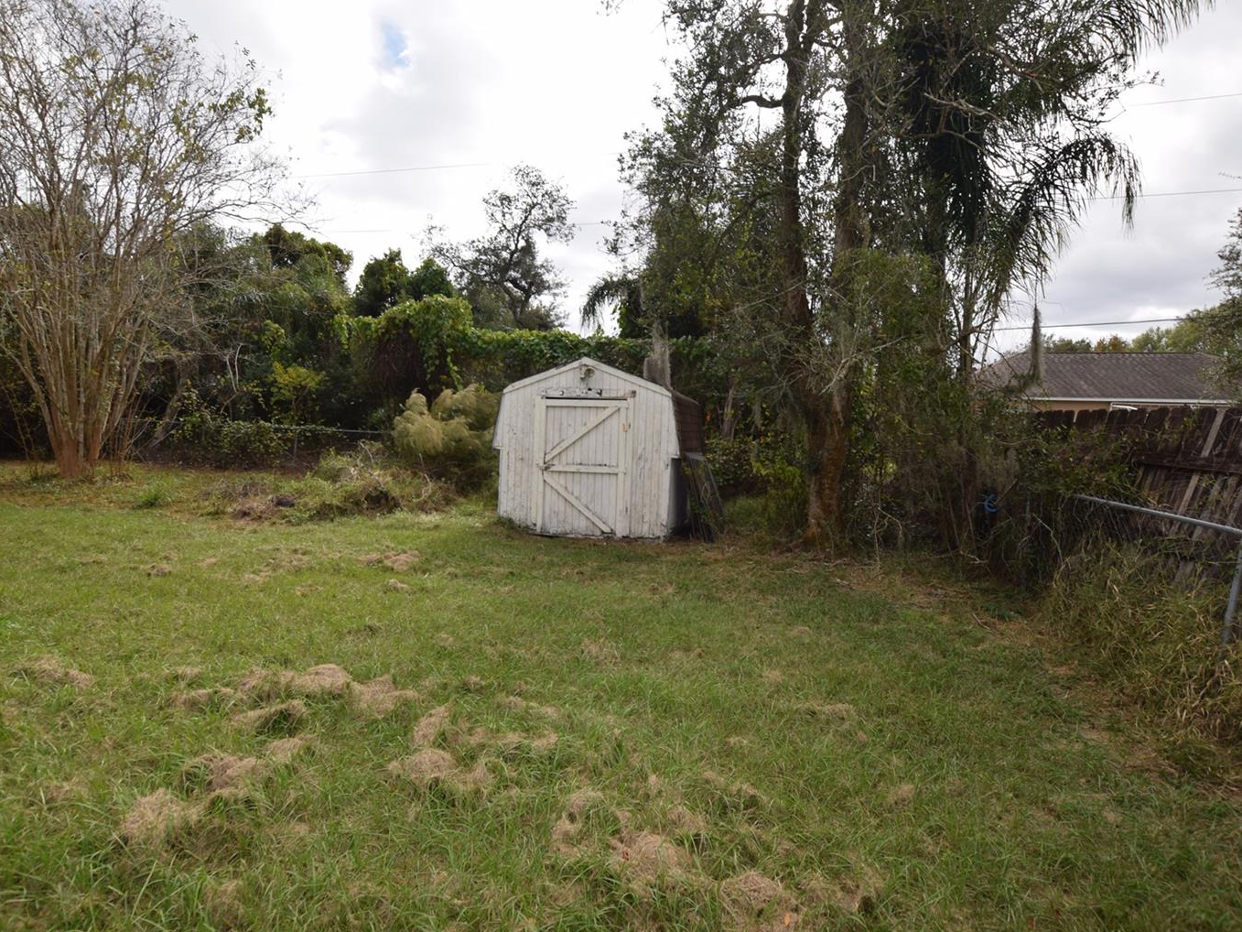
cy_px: 451
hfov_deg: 91.0
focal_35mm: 17
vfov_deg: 74.7
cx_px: 602
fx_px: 610
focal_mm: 10
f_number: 7.1
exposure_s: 1/200
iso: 100
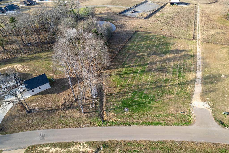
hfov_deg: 78.6
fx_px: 140
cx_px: 114
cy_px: 76
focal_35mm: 22
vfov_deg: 57.1
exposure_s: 1/640
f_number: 2.8
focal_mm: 8.38
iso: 100
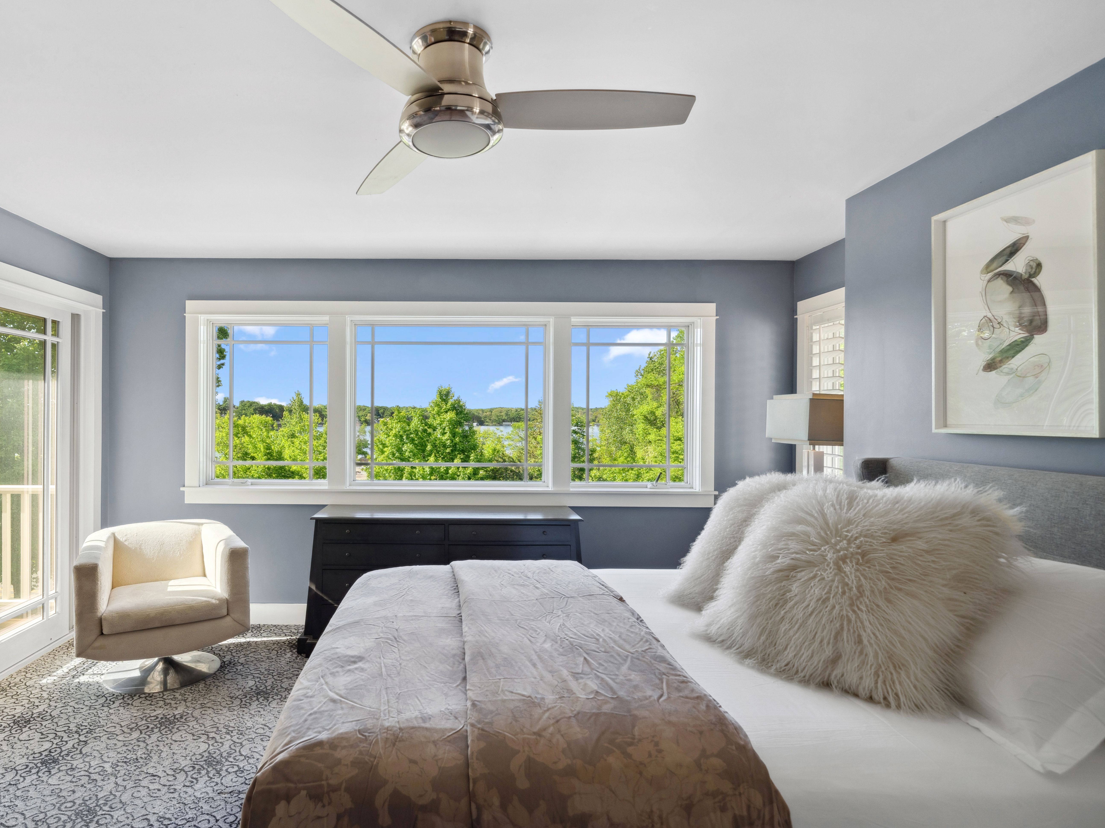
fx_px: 606
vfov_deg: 68.7
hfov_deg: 84.0
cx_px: 463
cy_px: 414
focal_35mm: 19
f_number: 8
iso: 400
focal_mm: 17
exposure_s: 1/90
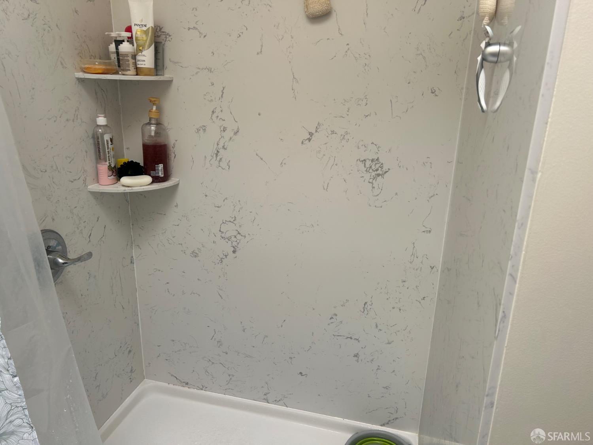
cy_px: 222
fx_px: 445
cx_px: 296
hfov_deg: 67.3
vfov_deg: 53.1
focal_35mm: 26
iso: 40
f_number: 1.5
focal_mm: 5.7
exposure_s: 1/157
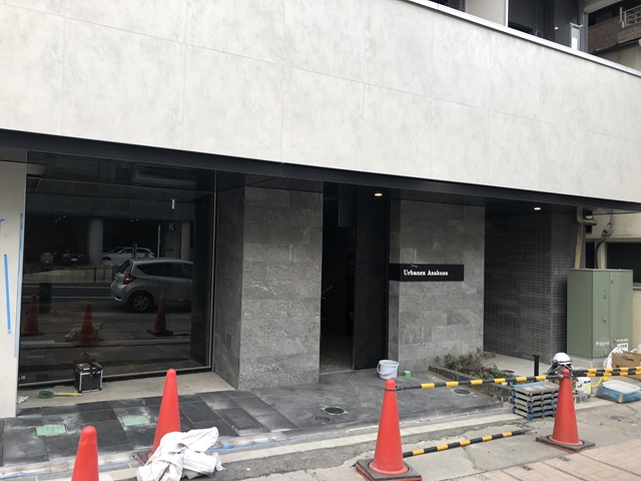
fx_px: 518
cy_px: 240
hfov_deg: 63.4
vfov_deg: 49.7
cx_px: 320
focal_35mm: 28
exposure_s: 1/100
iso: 32
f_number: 1.8
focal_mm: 3.99
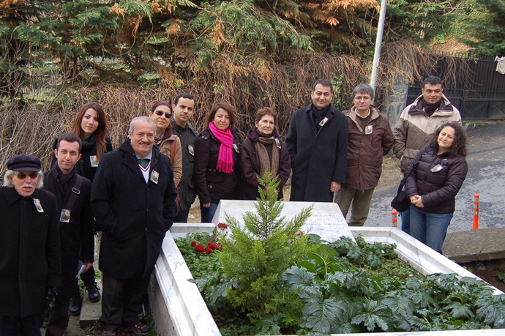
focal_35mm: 46
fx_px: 645
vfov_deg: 29.2
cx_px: 222
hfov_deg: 42.7
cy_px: 185
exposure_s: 1/500
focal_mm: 22
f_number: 3.8
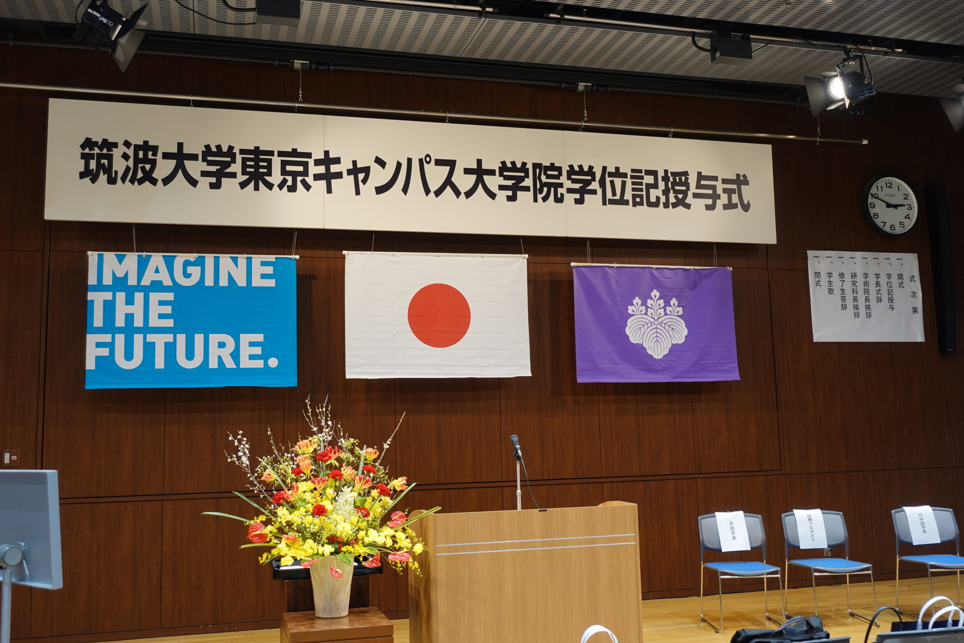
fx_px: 964
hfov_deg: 53.1
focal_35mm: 36
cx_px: 467
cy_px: 301
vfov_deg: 36.9
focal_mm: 11.93
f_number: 2.8
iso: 125
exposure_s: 1/50
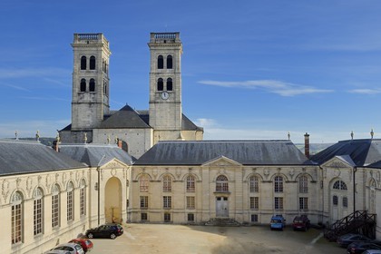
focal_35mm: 28
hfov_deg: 65.5
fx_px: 296
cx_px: 190
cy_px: 127
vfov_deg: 46.4
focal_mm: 28
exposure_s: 1/320
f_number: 13
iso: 200
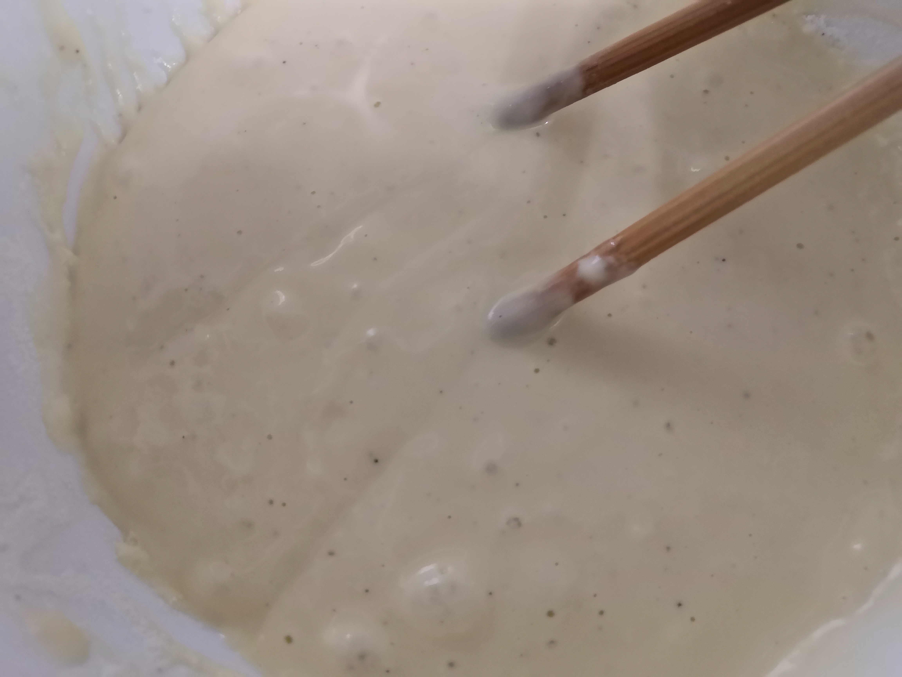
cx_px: 451
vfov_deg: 51.4
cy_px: 338
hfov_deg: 65.3
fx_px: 704
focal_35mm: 27
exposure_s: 1/16.7
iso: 640
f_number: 1.8
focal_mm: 3.95
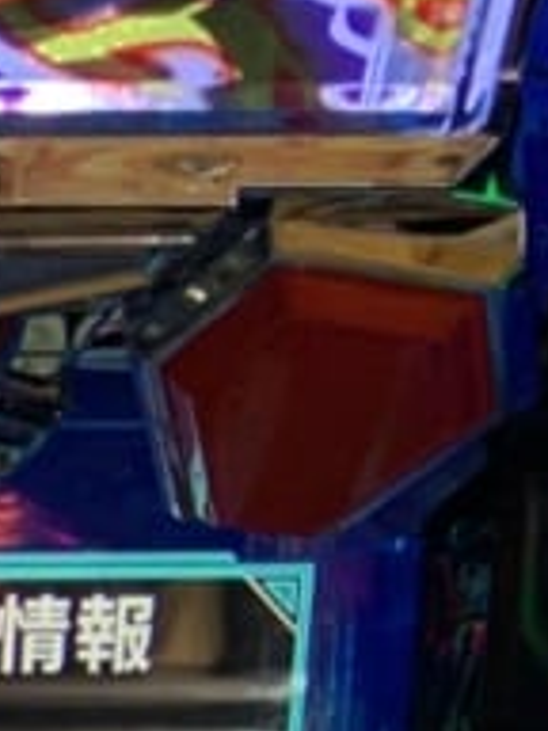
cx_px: -1096
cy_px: 1630
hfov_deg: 7.5
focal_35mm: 173
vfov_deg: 10.2
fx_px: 3652
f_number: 1.8
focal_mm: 4.25
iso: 64
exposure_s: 1/98
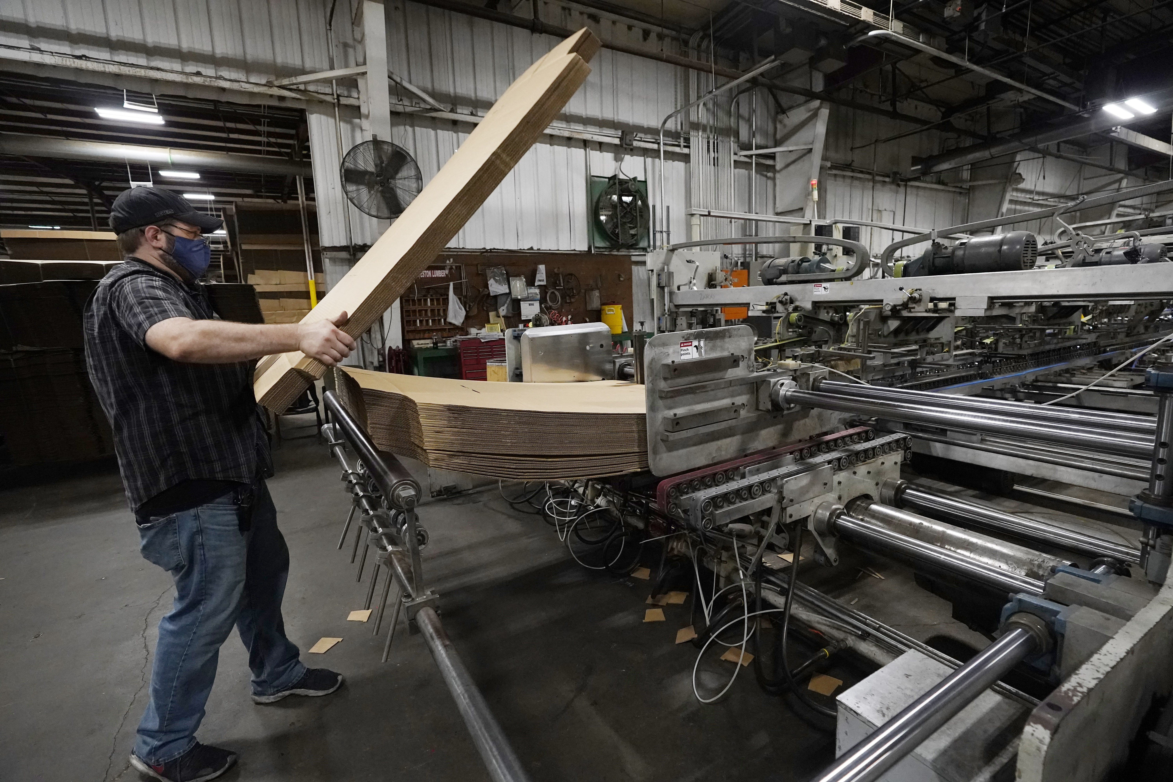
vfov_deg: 73.7
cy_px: 391
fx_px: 521
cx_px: 586
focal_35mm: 16
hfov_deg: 96.7
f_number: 4
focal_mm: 16
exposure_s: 1/640
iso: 6400
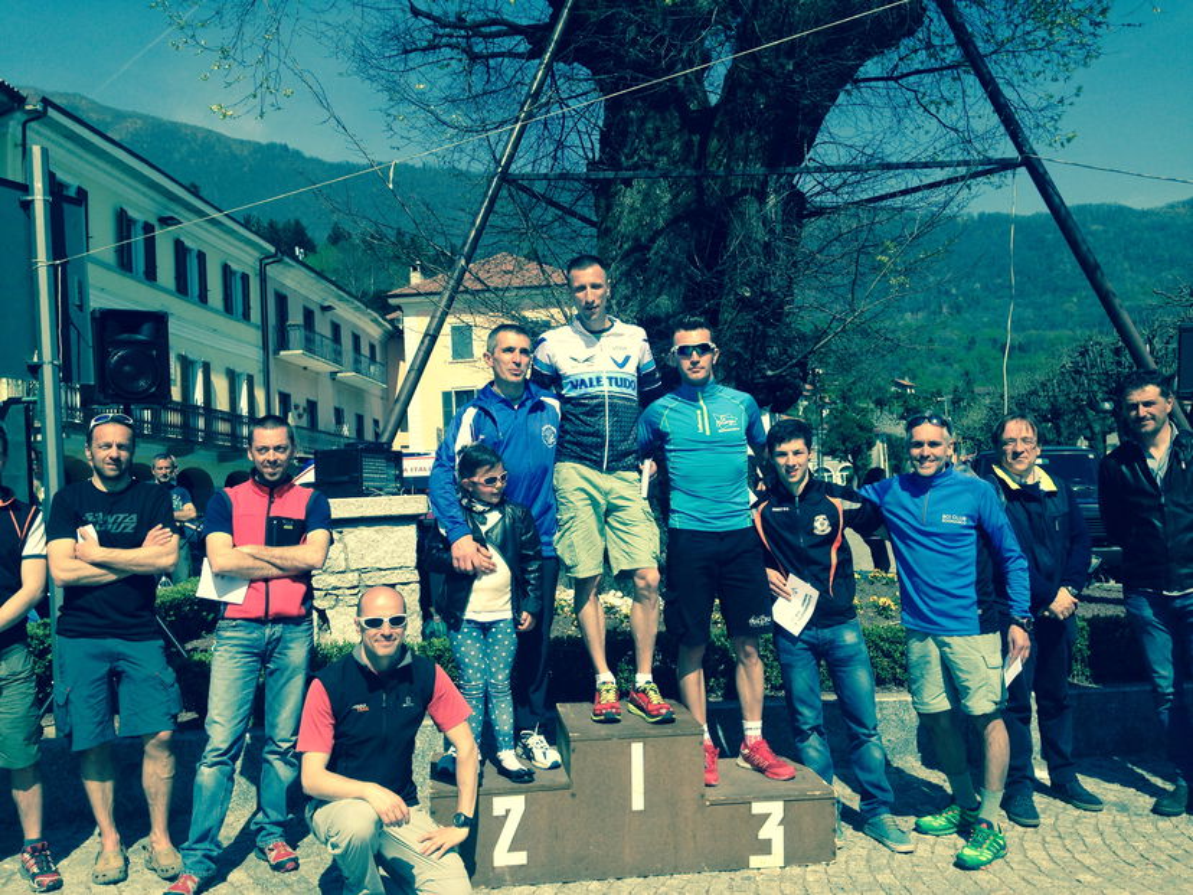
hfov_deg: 55.4
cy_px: 448
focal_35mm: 33
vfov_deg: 42.9
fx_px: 1137
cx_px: 596
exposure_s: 1/1550
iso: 50
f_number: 2.4
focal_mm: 4.12
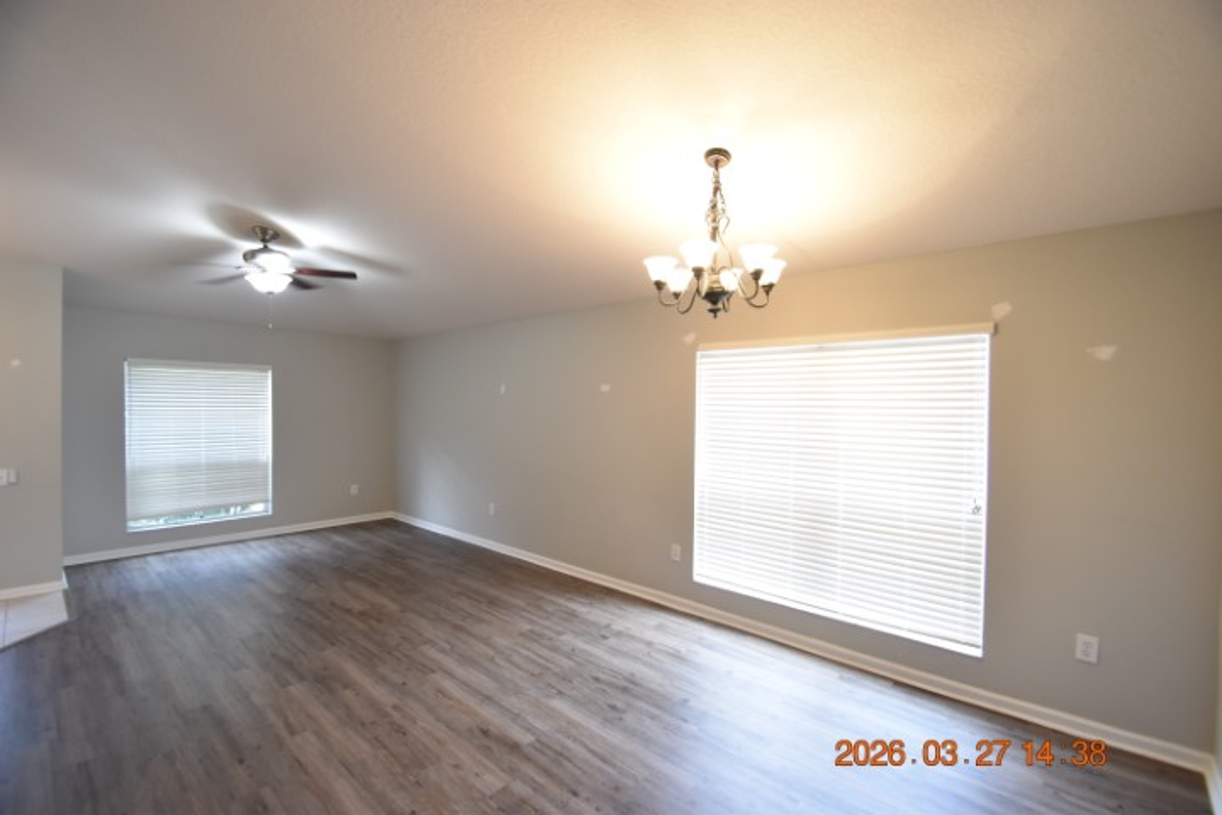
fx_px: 509
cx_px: 611
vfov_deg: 77.3
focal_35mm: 15
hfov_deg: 100.4
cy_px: 408
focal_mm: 10
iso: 800
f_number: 3.5
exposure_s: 1/45
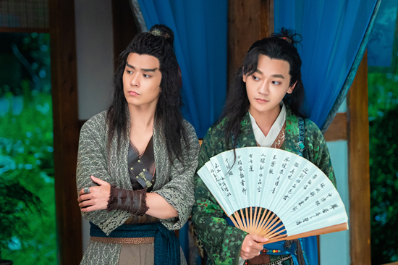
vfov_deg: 18.2
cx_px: 199
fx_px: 829
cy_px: 132
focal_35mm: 75
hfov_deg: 27.0
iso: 800
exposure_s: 1/100
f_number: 1.4
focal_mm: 50
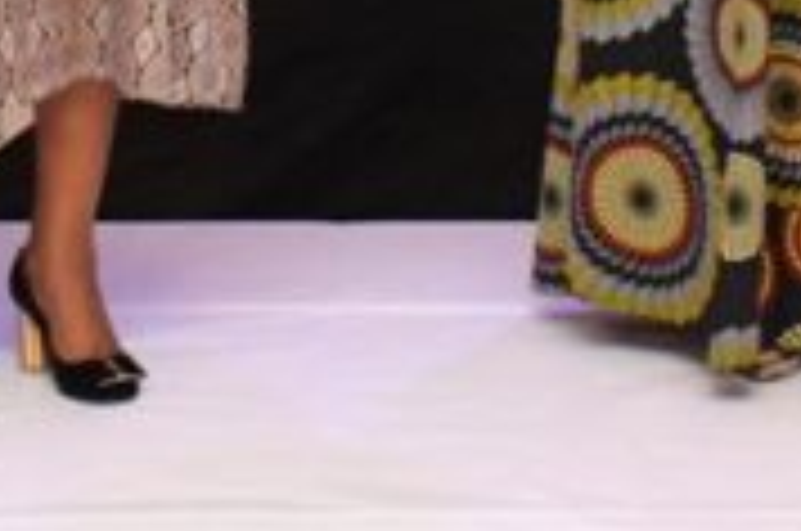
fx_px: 3376
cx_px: 504
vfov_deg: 8.6
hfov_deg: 13.5
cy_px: -428
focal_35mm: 152
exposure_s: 1/250
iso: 4000
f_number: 10
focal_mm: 24
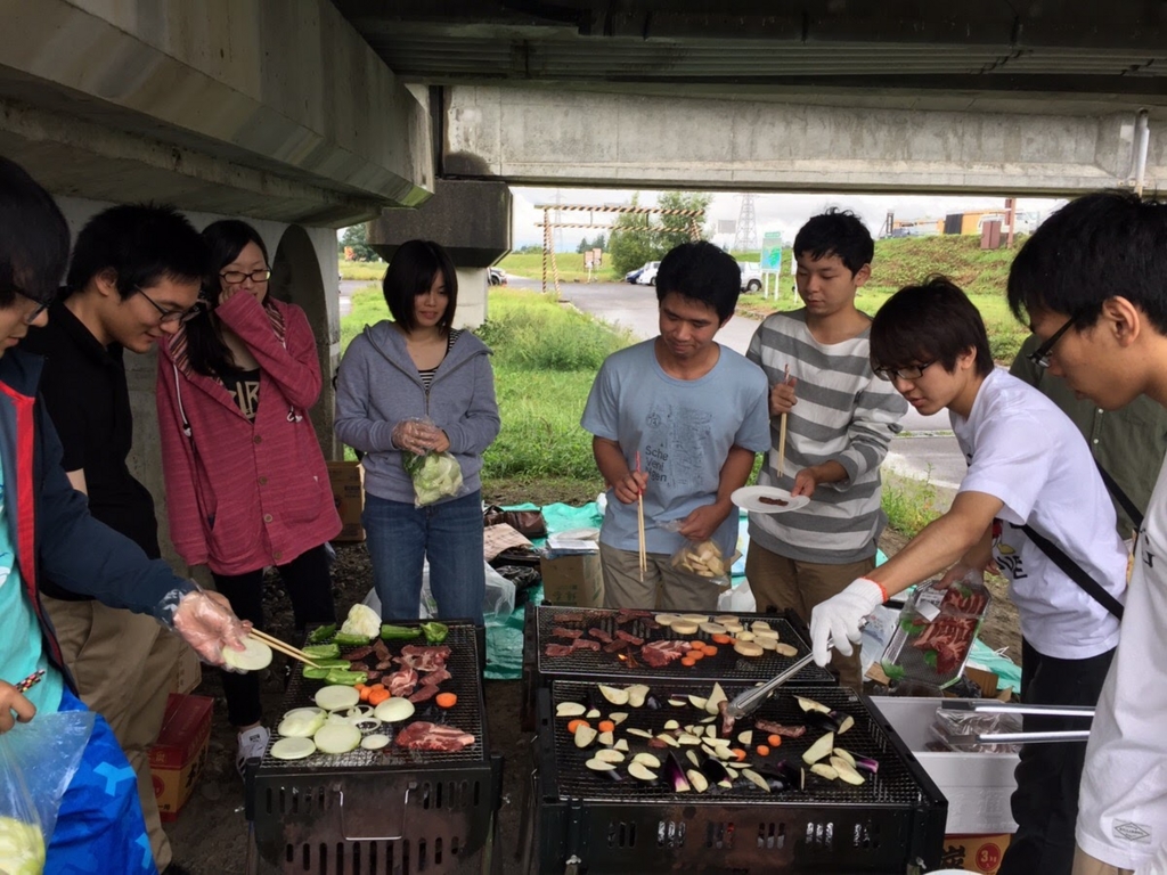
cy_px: 438
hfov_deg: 61.7
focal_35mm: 29
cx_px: 584
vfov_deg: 48.2
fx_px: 978
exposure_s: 1/189
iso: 32
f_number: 2.2
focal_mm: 4.15
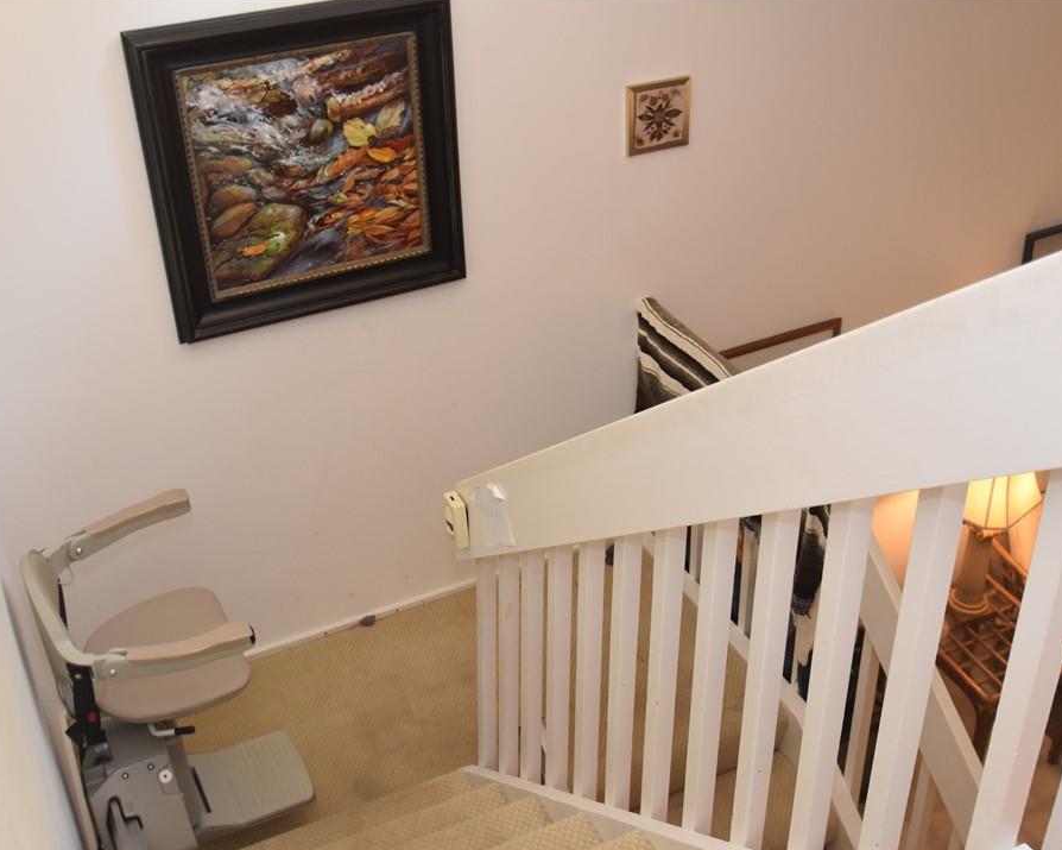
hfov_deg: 44.8
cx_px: 573
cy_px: 424
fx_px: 1289
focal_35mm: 41
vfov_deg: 36.5
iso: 1100
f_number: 4.5
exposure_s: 1/60
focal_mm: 24
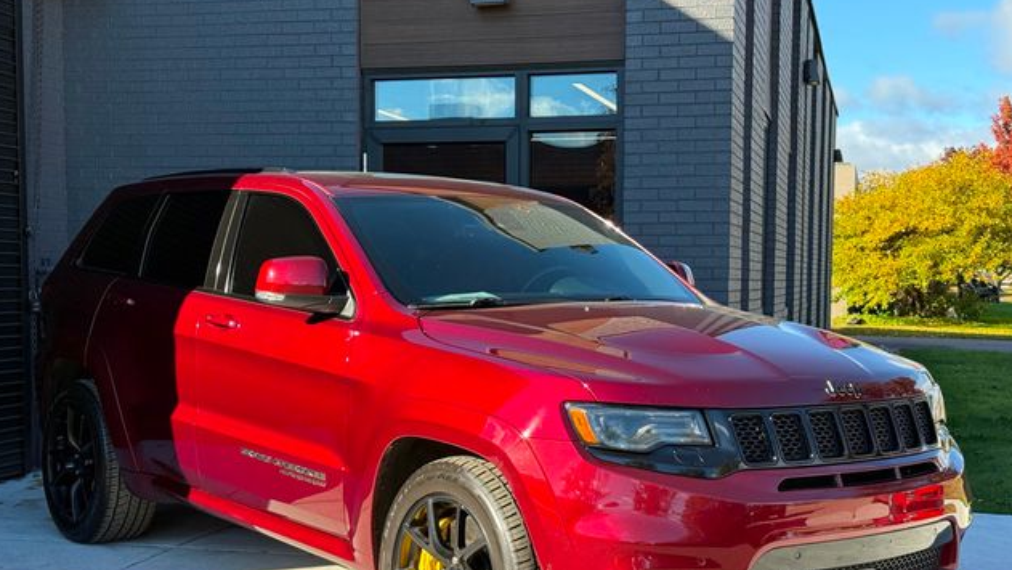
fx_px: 1422
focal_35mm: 53
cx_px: 504
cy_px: 363
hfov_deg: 39.2
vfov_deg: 22.6
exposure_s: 1/1013
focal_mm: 6.76
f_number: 1.78
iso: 100
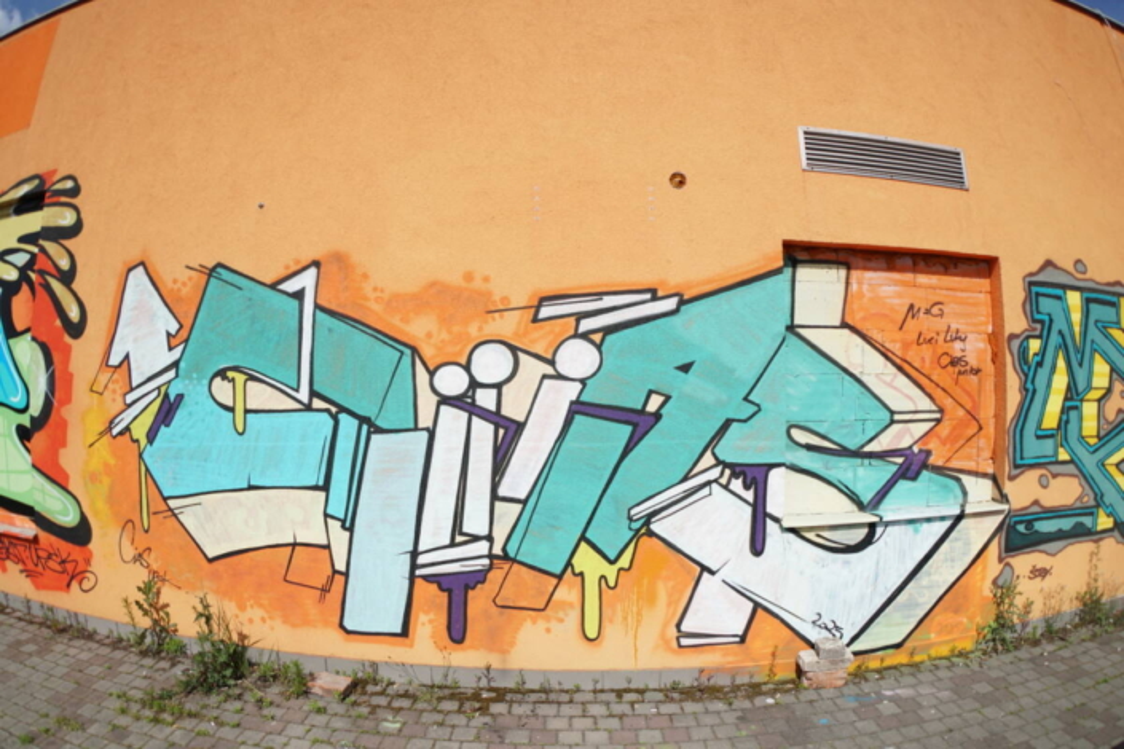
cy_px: 374
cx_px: 562
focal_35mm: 30
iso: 100
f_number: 4.5
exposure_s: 1/1250
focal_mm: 20
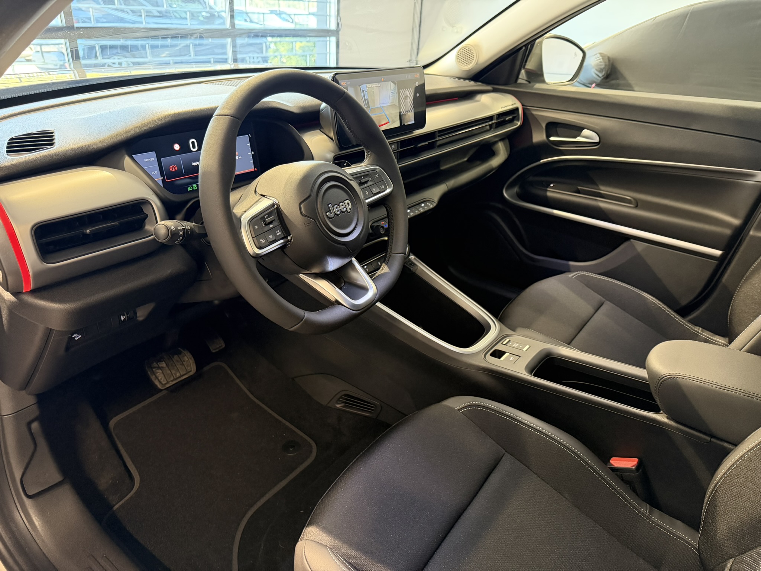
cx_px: 380
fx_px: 528
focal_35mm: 24
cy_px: 286
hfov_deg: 71.6
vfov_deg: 56.8
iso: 800
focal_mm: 6.76
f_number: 1.78
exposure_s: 1/46
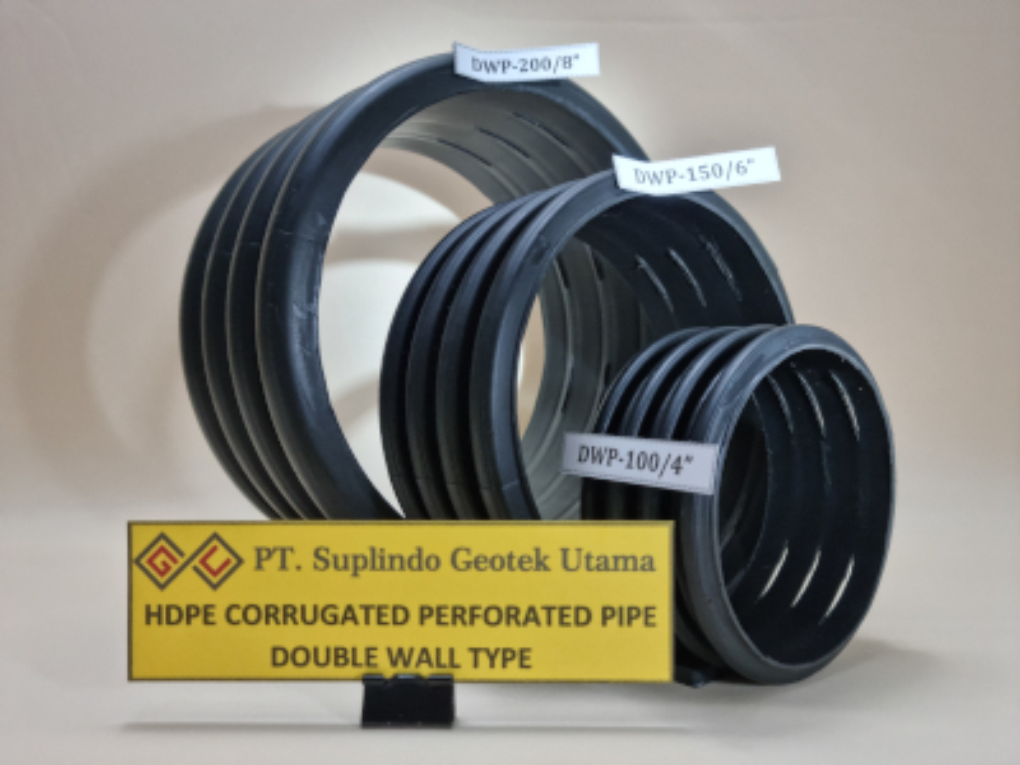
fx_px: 796
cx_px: 510
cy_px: 382
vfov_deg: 51.4
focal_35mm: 27
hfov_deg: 65.3
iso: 250
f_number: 2
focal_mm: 5.9
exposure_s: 1/50
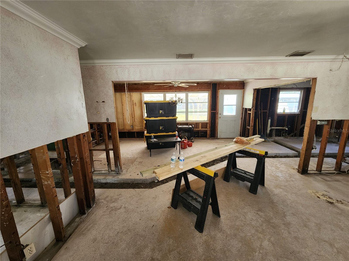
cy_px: 130
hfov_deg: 106.2
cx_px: 174
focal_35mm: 13
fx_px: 131
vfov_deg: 89.9
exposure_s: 1/60
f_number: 2.2
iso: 320
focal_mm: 2.2
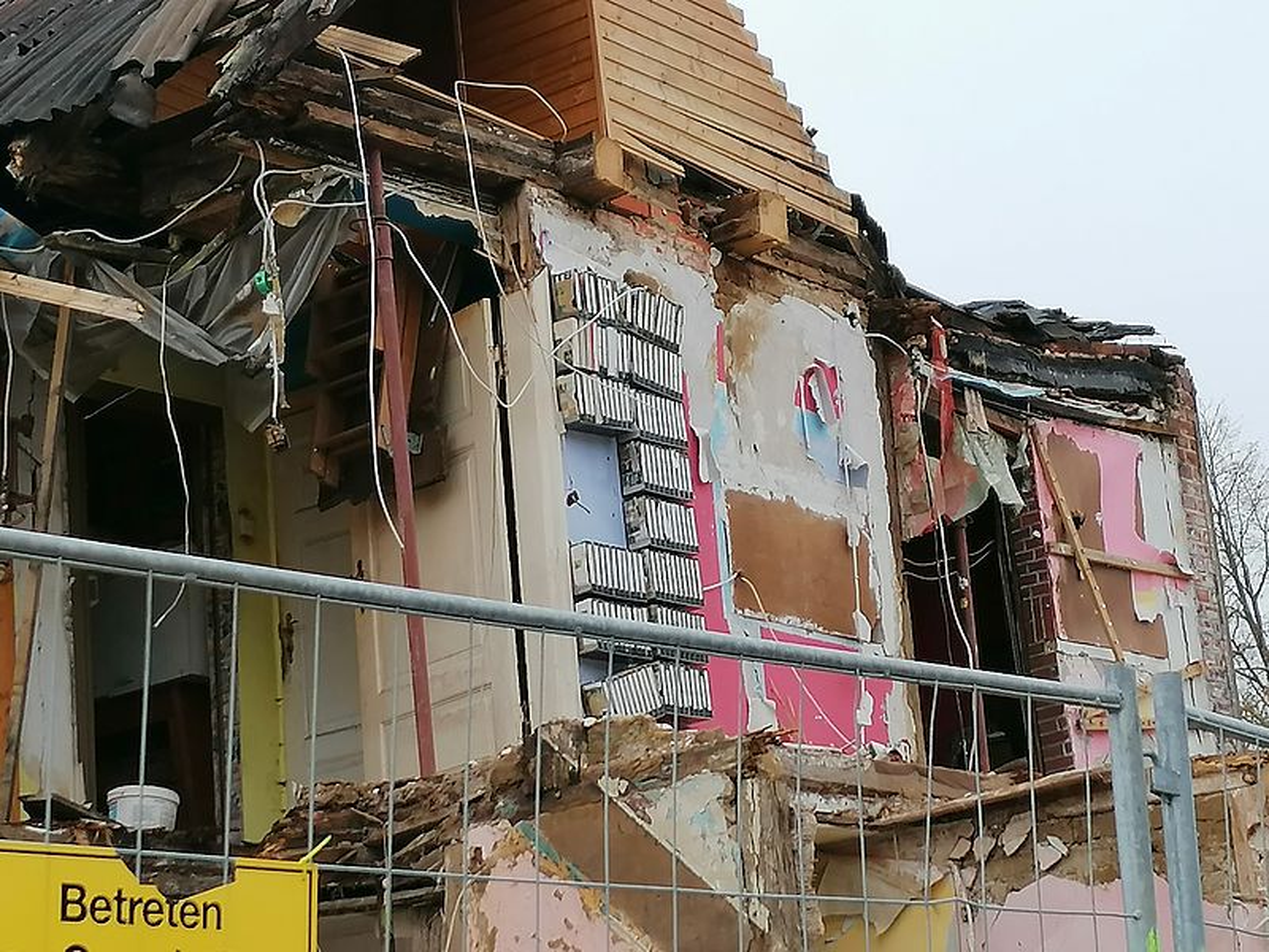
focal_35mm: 81
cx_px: 634
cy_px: 476
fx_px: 2969
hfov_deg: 24.1
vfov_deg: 18.2
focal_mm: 4.75
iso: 50
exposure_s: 1/141
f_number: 1.8
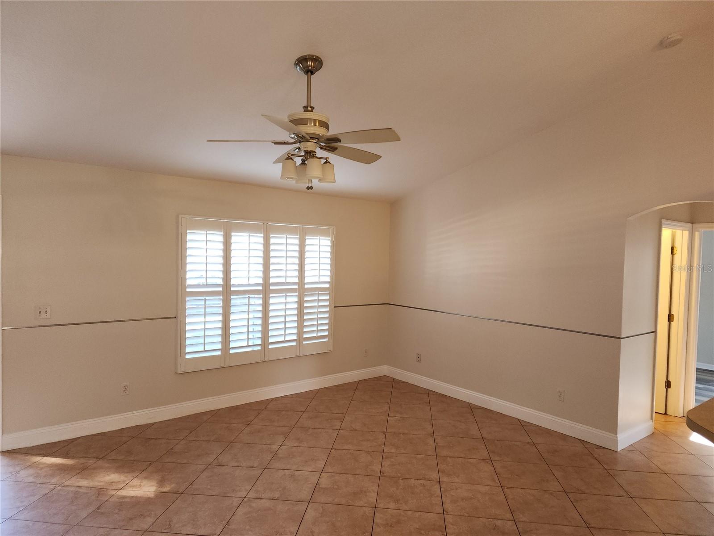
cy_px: 268
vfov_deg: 58.9
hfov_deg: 73.9
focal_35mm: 23
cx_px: 357
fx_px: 474
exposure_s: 1/40
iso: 100
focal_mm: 6.4
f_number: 1.8
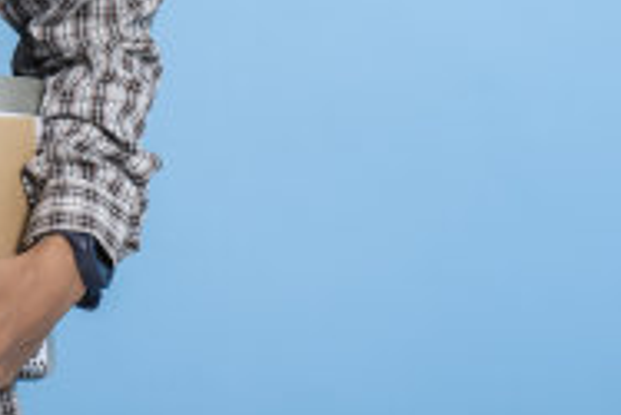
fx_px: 4229
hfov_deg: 8.3
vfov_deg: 5.6
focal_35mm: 245
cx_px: -242
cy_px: -179
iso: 100
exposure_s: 1/200
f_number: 8
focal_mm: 50
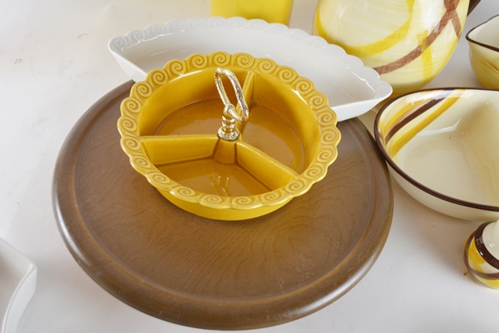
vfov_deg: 34.2
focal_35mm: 39
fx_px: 541
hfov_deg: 49.6
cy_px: 166
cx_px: 250
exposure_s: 1/100
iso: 400
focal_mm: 26
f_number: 5
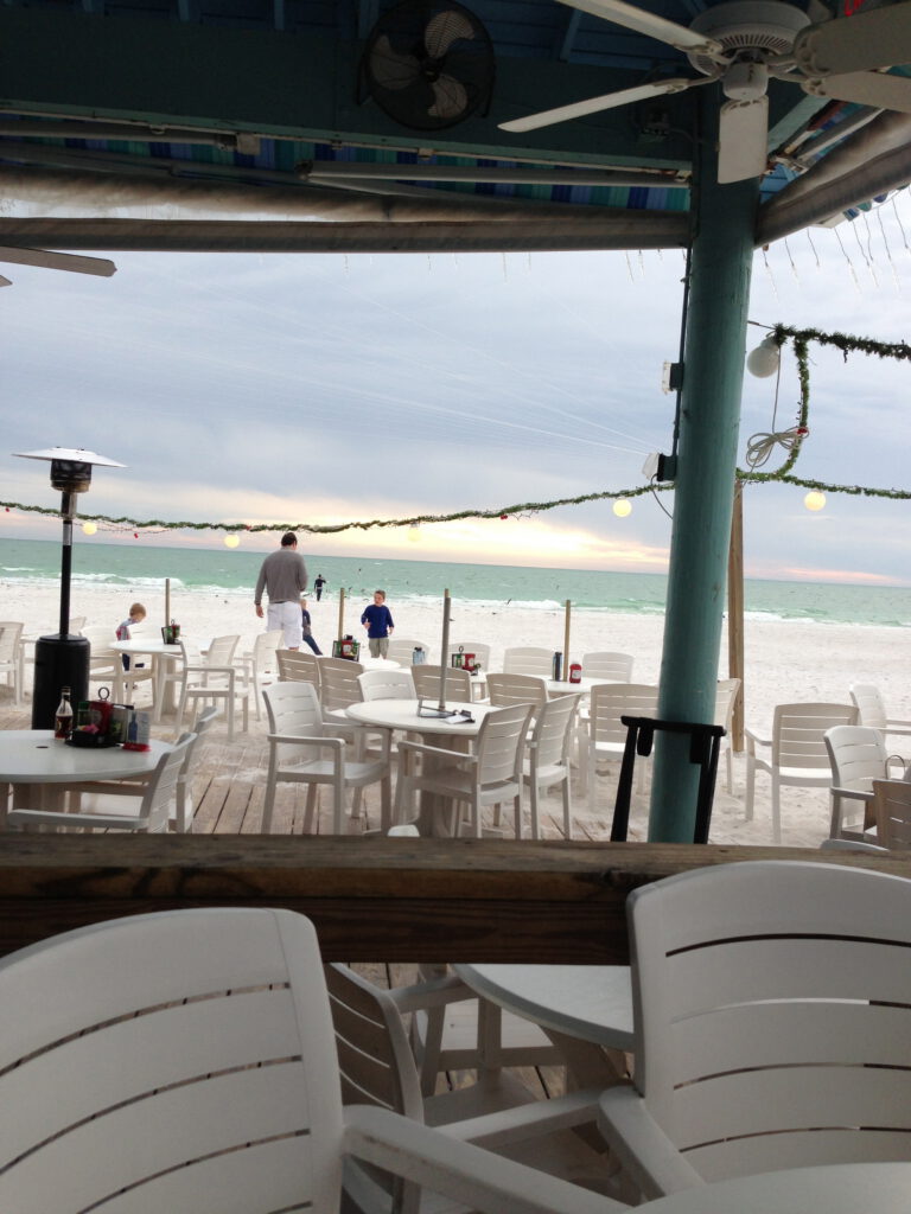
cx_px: 456
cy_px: 607
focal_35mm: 33
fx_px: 1158
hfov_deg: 42.9
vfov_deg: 55.4
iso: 50
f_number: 2.4
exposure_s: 1/390
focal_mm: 4.13
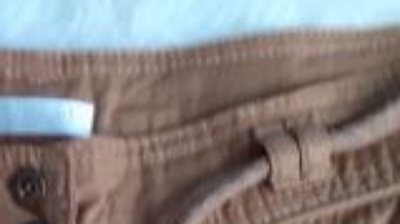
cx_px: 38
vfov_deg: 13.2
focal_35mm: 89
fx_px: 943
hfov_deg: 23.3
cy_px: 269
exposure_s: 1/25
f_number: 1.9
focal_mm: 3.6
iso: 320
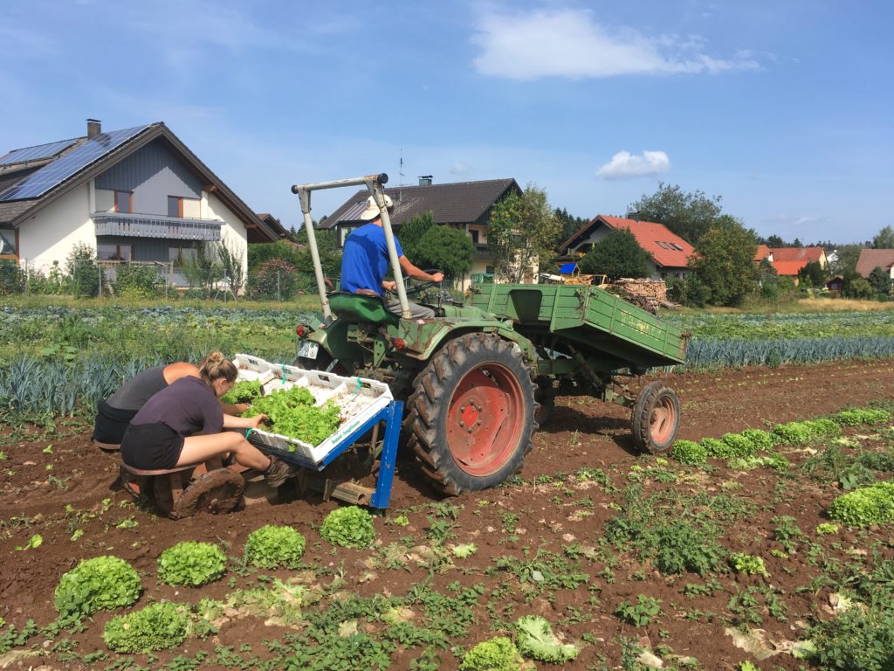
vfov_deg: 48.2
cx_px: 447
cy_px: 336
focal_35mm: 29
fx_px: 749
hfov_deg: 61.7
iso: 25
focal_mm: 4.15
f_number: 2.2
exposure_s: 1/1304
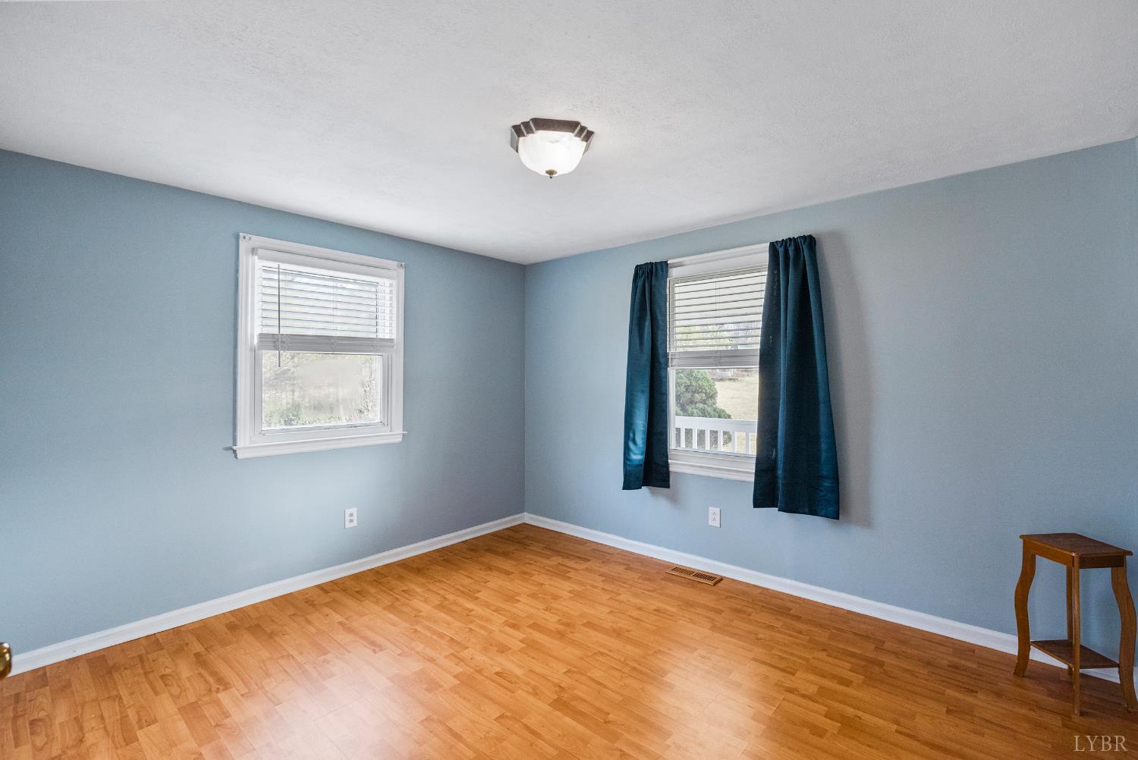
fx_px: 522
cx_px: 569
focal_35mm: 16
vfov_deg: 72.1
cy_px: 380
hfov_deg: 94.9
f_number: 7.1
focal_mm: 16.5
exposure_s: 1/25
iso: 1250
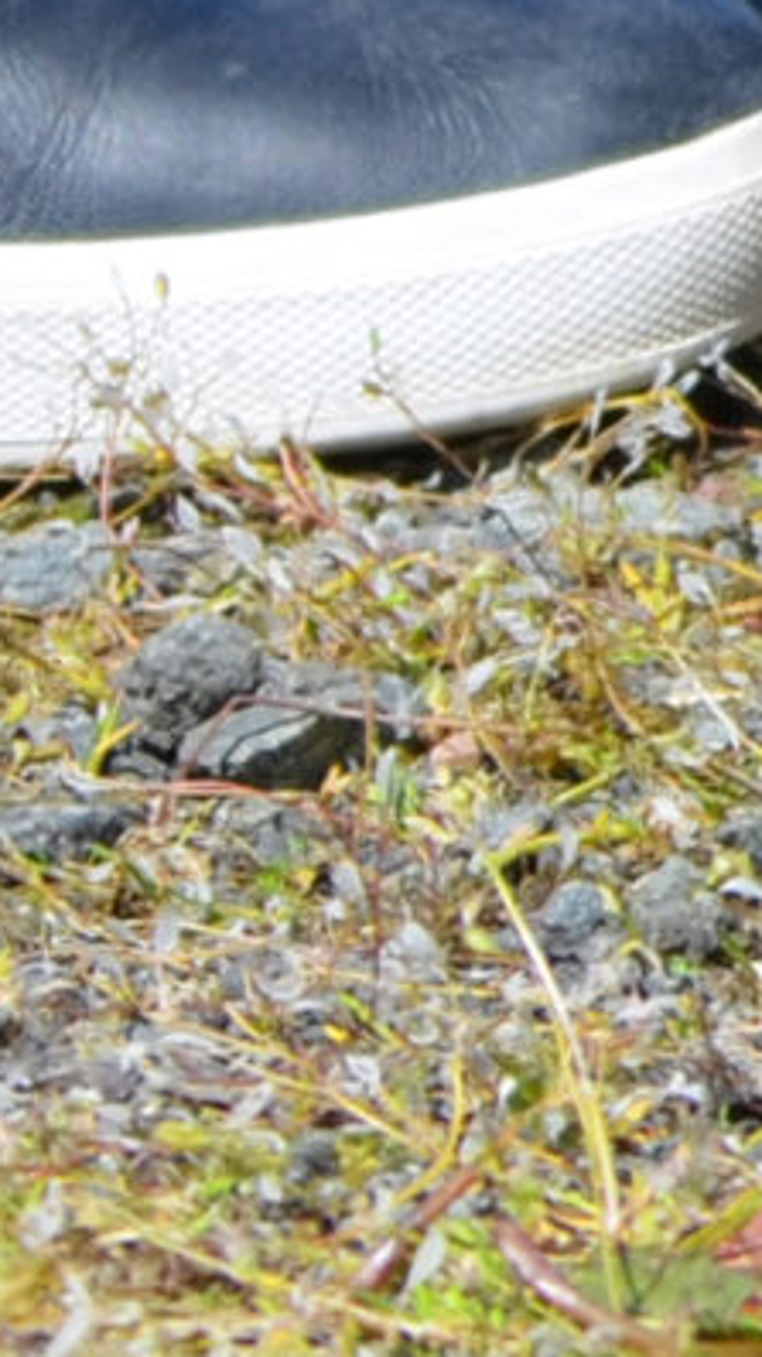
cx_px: 3807
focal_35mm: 1174
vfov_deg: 1.8
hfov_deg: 1.0
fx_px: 42215
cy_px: -1449
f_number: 9
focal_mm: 116
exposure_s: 1/320
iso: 100
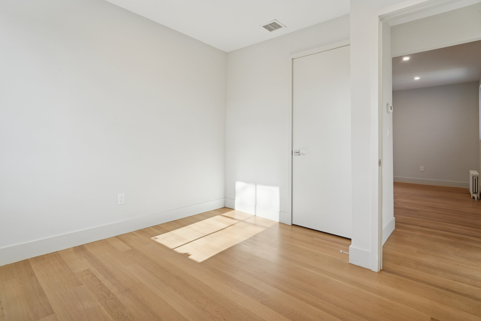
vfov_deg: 73.7
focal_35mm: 16
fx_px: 214
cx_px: 240
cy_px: 160
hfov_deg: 96.7
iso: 400
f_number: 8
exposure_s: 1/125
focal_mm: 16
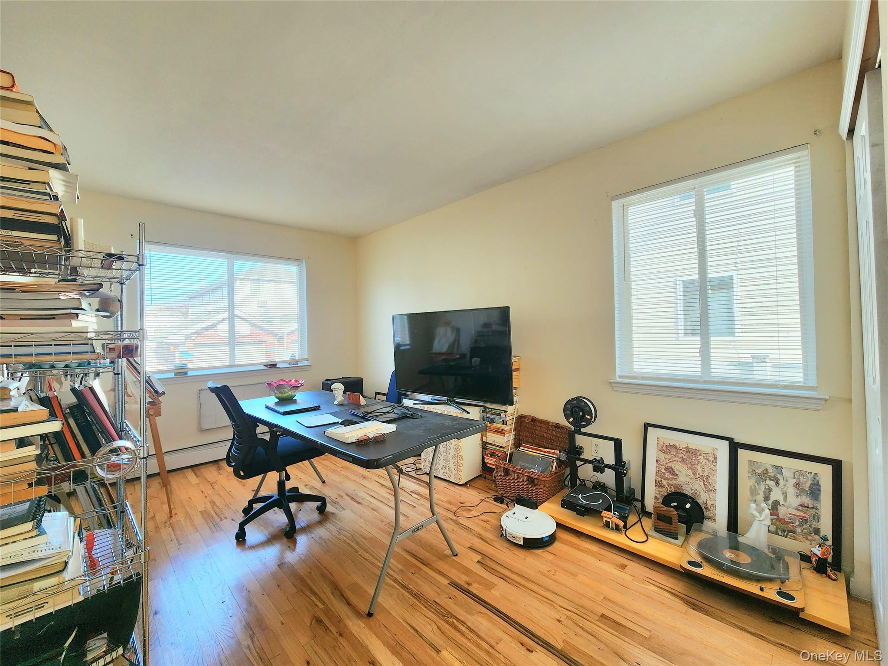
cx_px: 444
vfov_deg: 89.9
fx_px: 333
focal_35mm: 13
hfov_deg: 106.2
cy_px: 333
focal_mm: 2.2
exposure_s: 1/120
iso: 80
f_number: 2.2
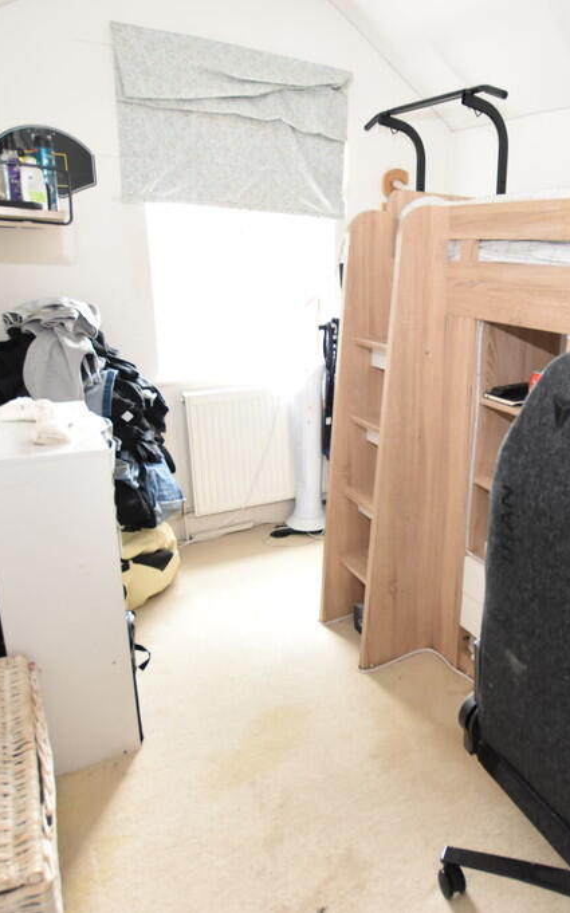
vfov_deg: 77.2
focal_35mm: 23
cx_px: 422
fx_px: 572
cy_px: 456
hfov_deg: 50.9
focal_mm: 10
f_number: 3.5
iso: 900
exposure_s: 1/60
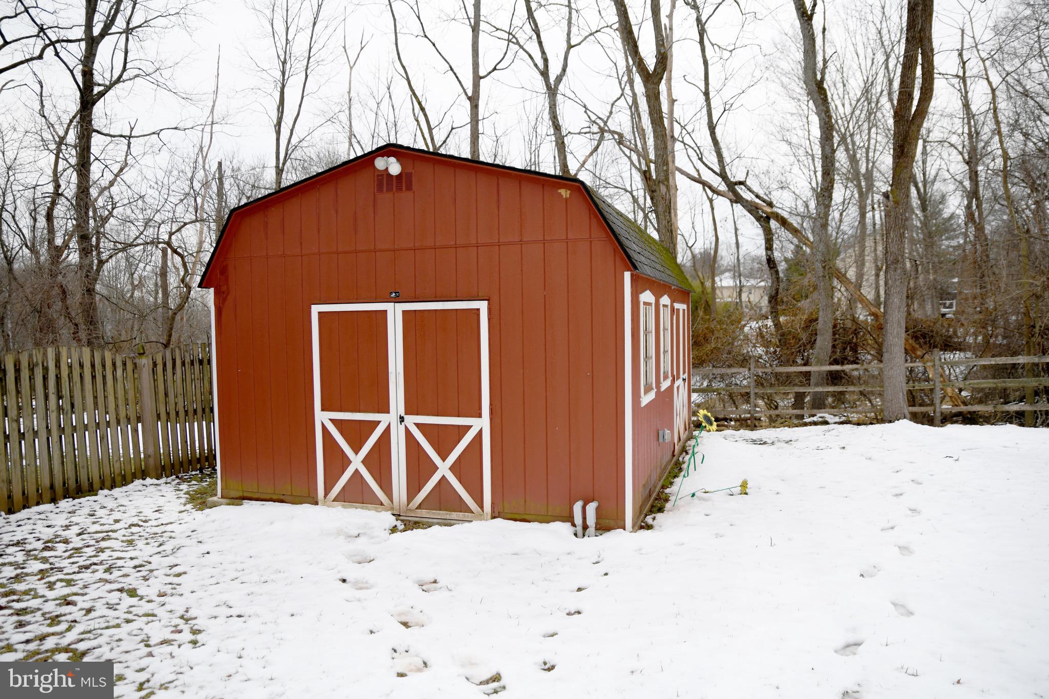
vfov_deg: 53.1
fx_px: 699
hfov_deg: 73.7
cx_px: 524
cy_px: 350
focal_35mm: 24
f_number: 2.8
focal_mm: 24
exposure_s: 1/8000
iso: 400
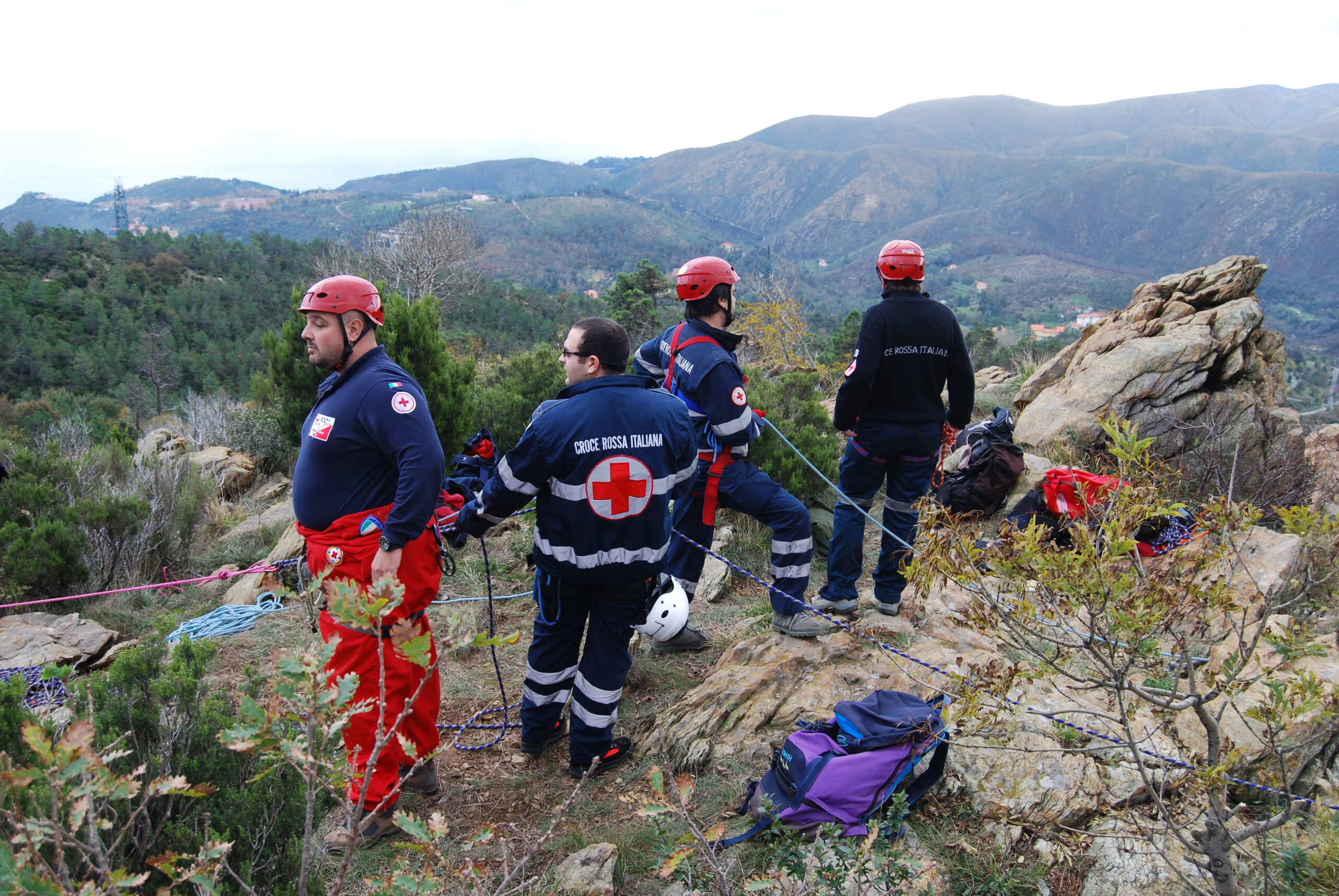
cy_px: 448
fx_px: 1229
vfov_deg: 40.1
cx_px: 670
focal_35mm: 33
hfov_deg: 57.2
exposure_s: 1/125
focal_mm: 22
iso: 160
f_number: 5.6
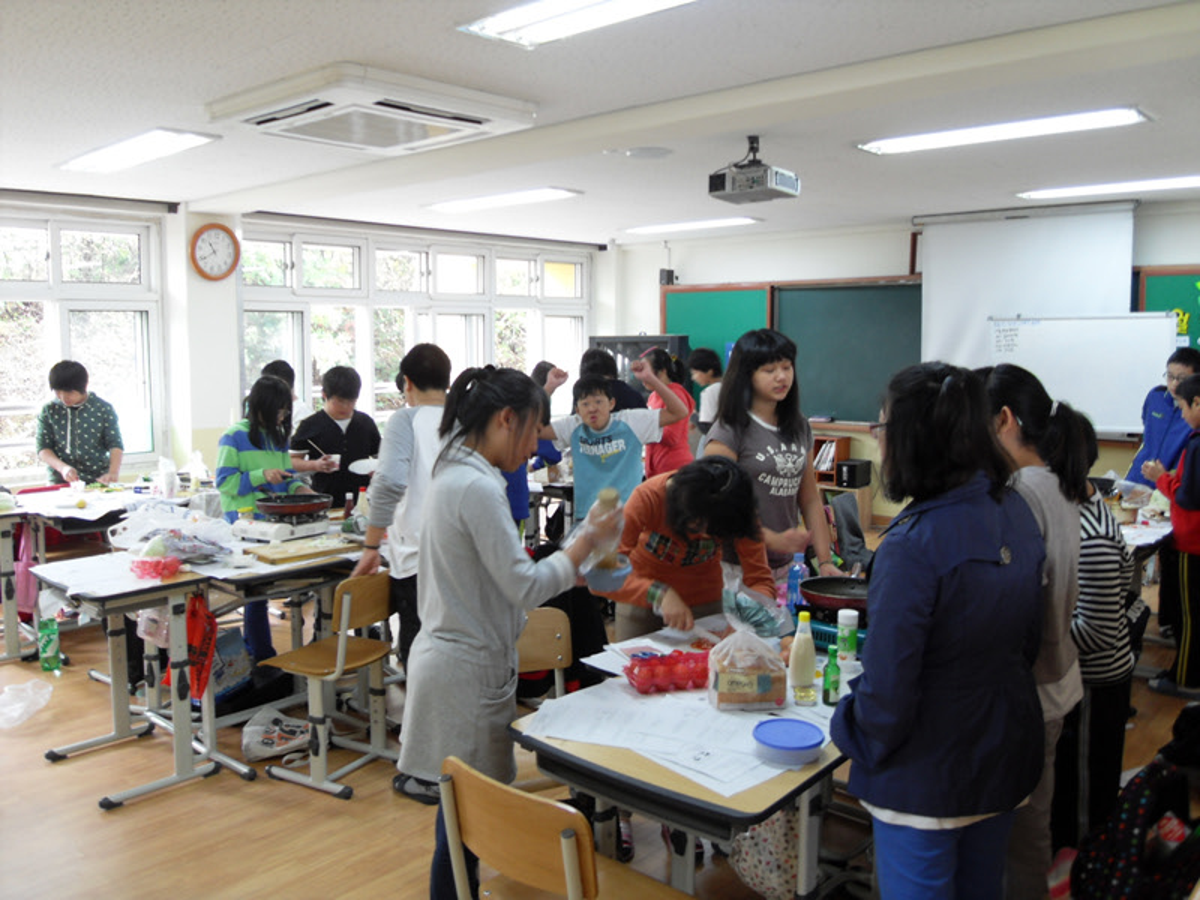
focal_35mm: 28
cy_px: 450
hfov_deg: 63.4
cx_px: 600
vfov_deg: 49.7
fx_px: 971
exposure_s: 1/30
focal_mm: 6
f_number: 2.8
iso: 100
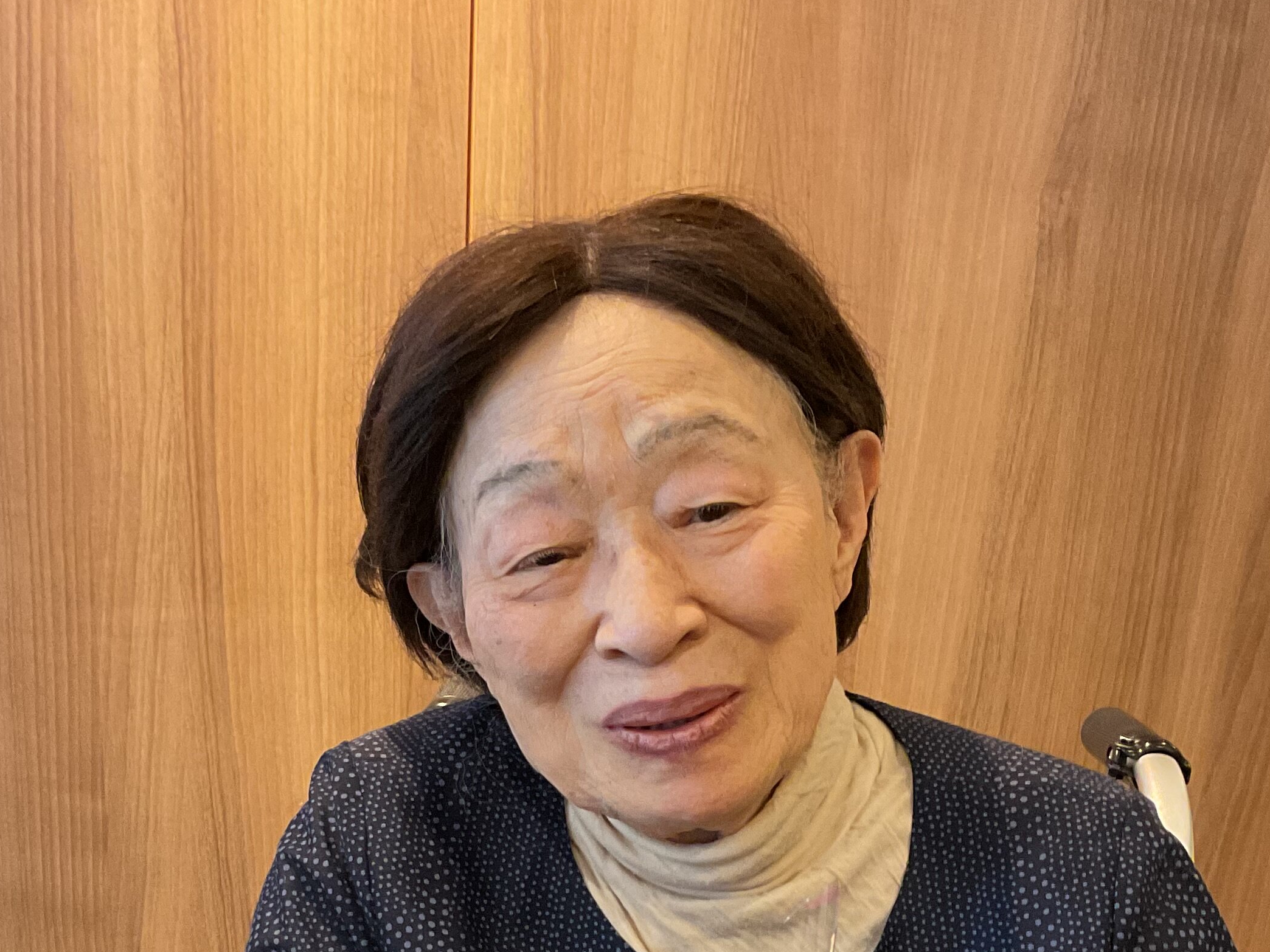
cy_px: 894
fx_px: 2055
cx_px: 597
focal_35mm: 56
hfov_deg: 34.3
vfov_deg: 25.1
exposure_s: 1/60
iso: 250
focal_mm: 3
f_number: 1.8
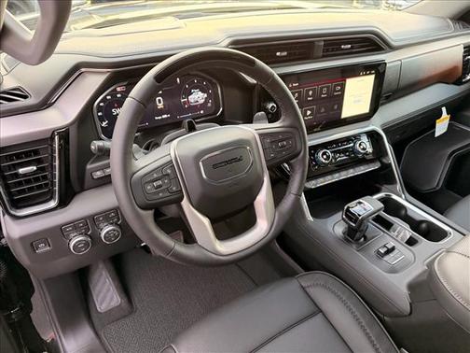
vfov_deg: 56.8
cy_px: 176
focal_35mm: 24
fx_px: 326
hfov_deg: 71.6
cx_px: 235
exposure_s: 1/60
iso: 250
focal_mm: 6.76
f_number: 1.78
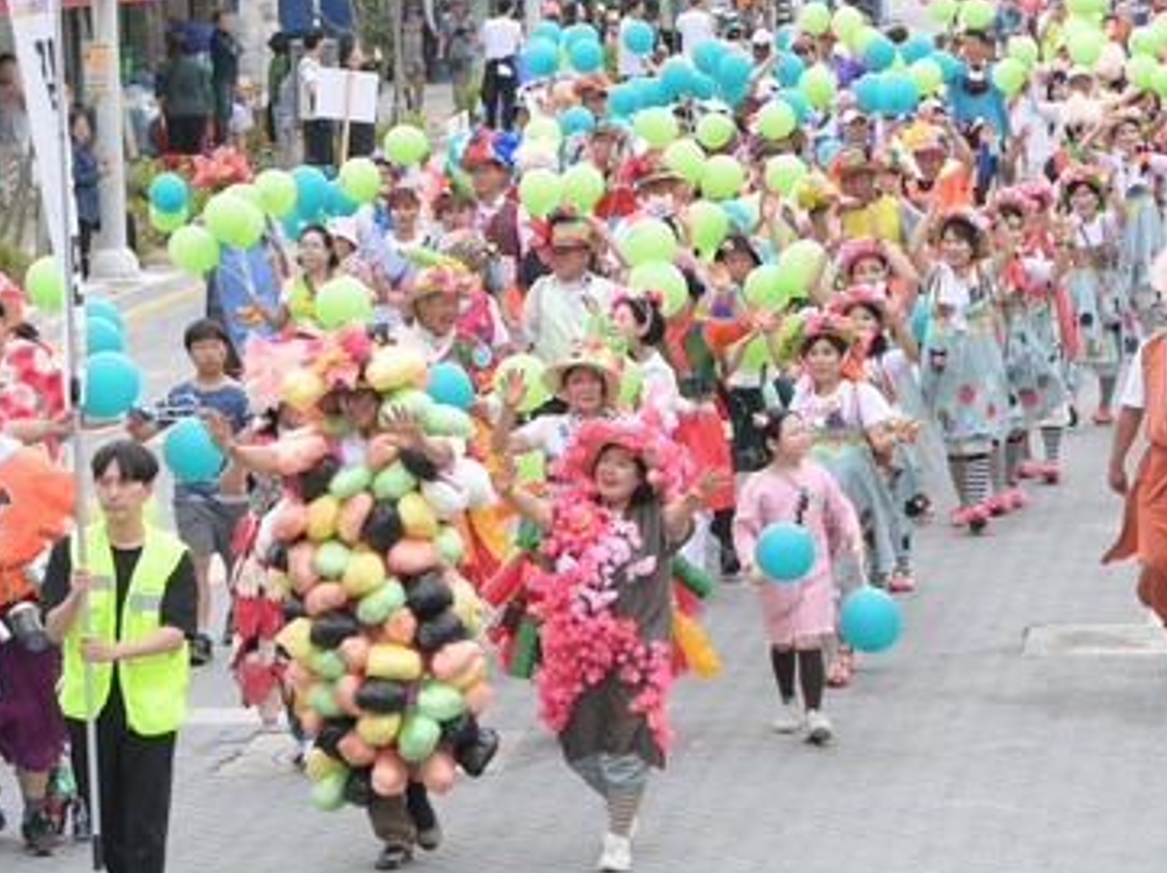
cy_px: 369
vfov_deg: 8.8
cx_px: 517
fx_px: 5658
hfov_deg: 11.8
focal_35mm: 168
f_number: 5.6
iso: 2000
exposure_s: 1/400
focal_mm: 70
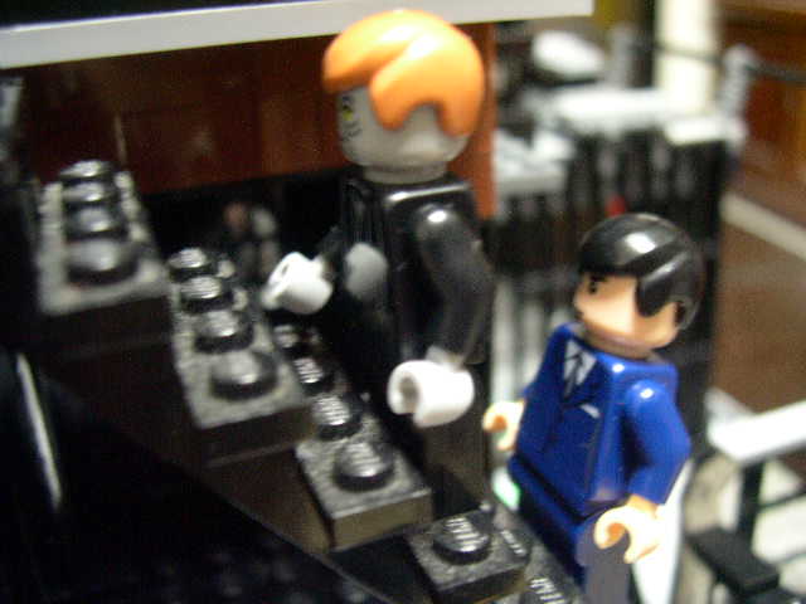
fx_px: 885
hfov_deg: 49.0
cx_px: 403
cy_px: 302
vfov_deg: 37.7
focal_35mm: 38
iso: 400
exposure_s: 1/1.7
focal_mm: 8
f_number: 2.8
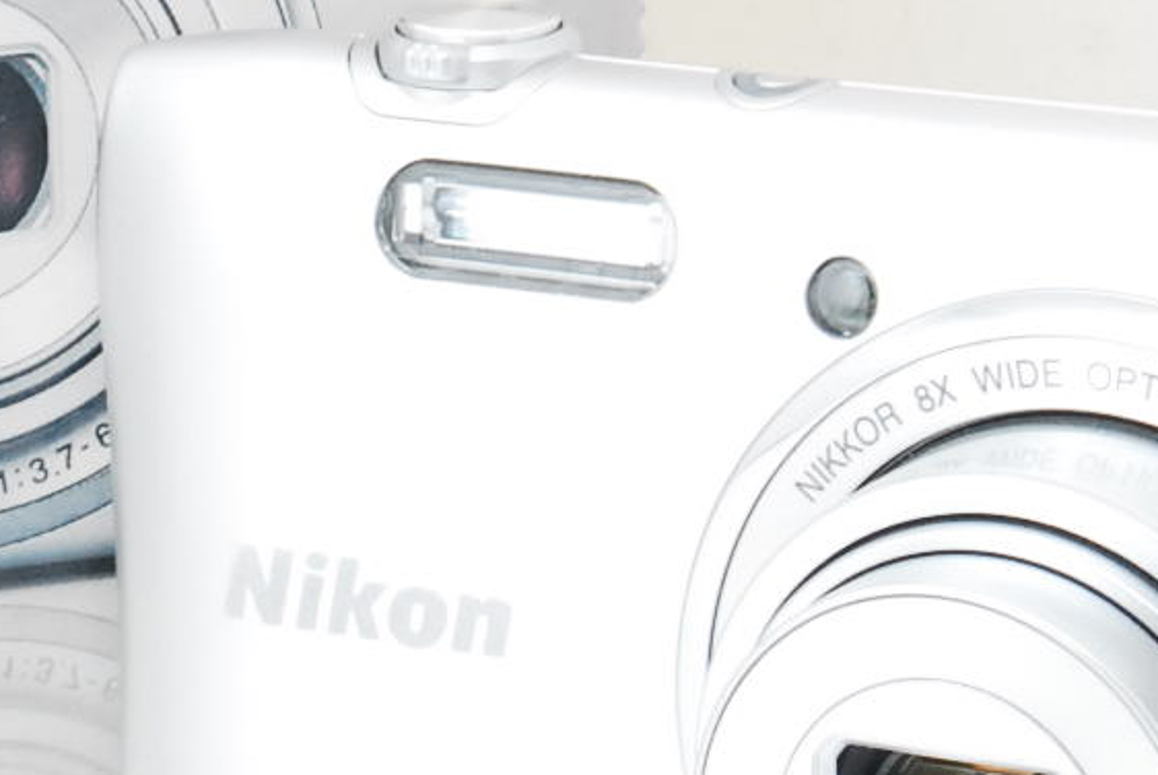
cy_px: 95
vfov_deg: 5.5
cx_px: 200
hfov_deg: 8.3
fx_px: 7985
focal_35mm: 248
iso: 800
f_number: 16
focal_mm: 48
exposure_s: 1/125
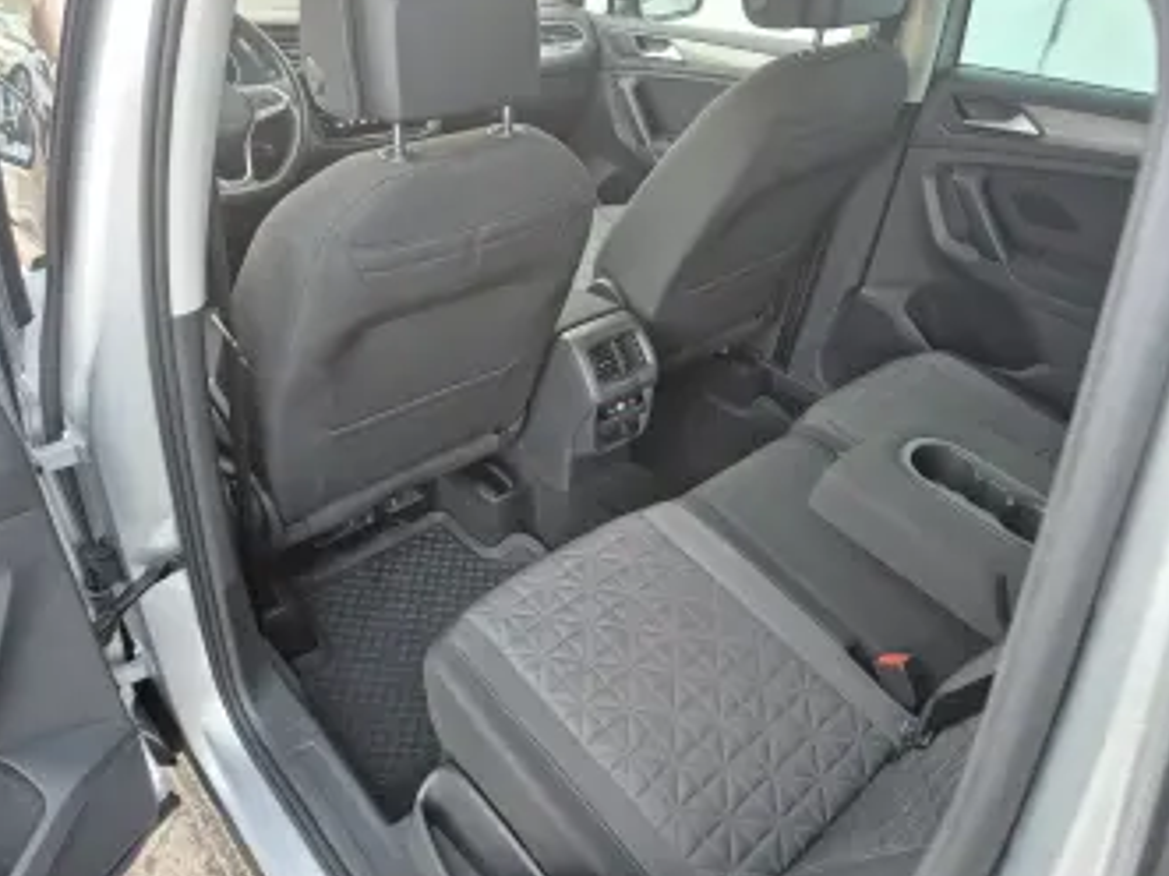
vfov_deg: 54.8
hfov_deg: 69.4
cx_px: 569
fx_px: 844
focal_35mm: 25
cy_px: 445
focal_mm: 5.4
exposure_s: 1/100
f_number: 1.8
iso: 640
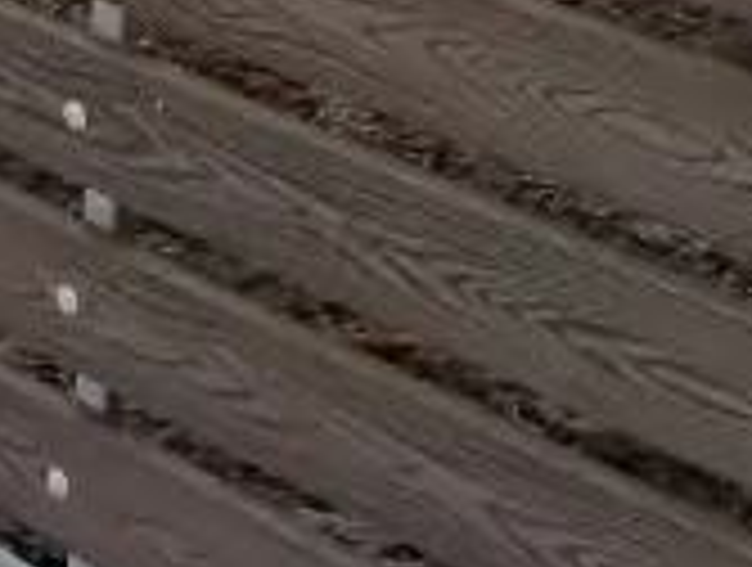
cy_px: -549
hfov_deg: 12.0
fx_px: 3353
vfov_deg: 9.1
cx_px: -513
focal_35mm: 154
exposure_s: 1/100
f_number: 2.2
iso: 100
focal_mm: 3.83
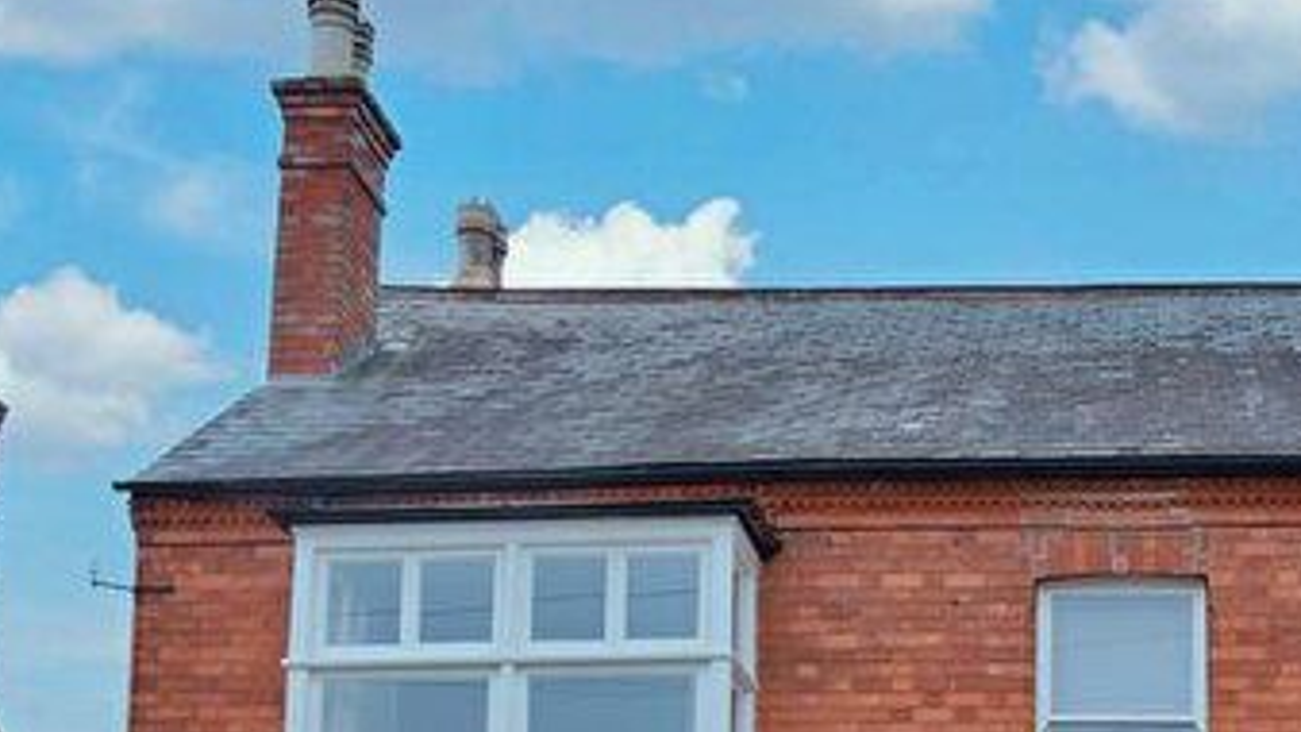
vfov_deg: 17.7
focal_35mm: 65
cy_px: 850
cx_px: 1135
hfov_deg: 31.1
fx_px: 2242
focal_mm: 20
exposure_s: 1/250
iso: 250
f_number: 5.6
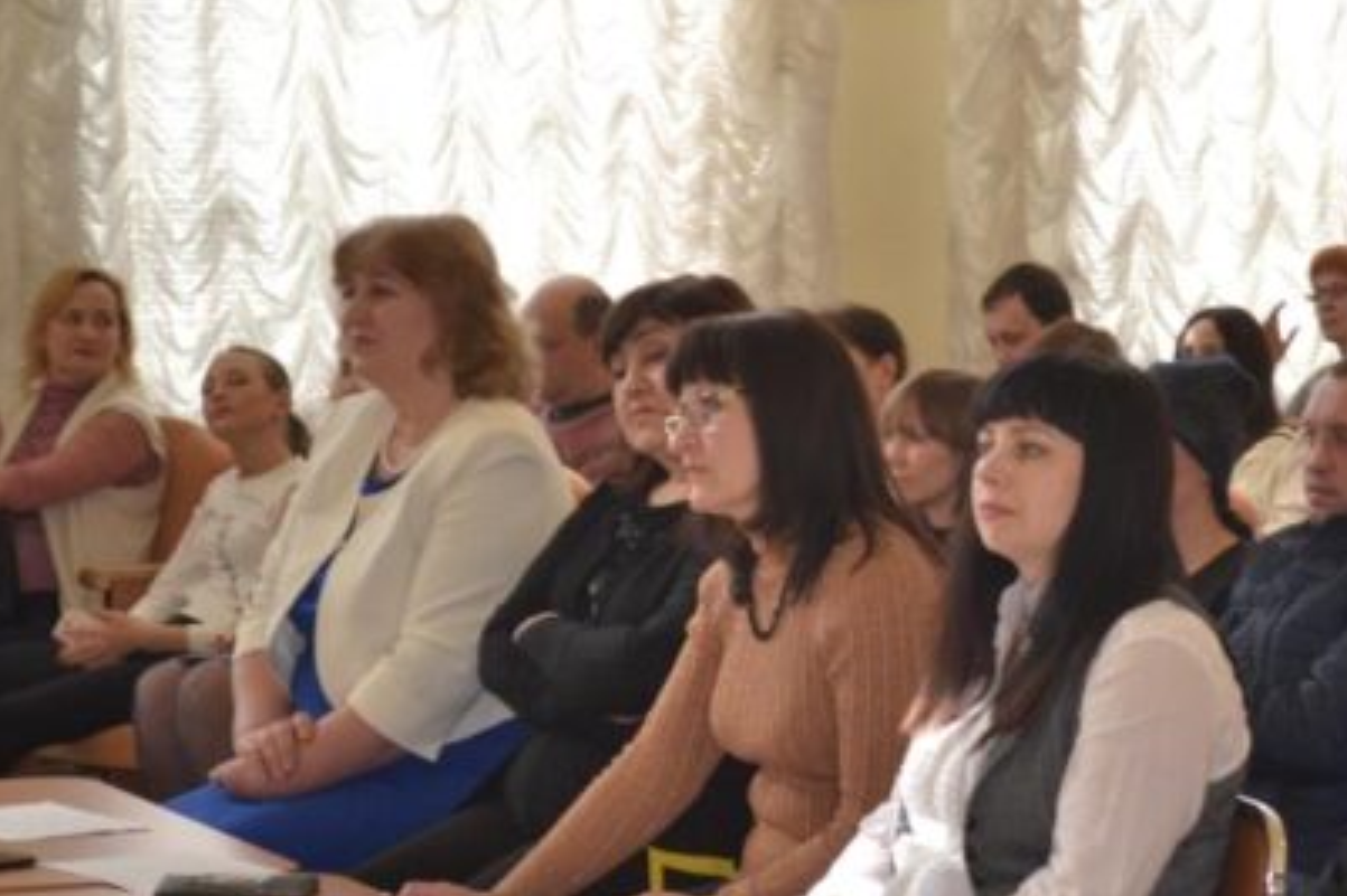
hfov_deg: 15.3
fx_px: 5004
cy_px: 554
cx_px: 1004
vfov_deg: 10.2
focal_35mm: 134
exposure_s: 1/30
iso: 160
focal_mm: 55
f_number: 5.6
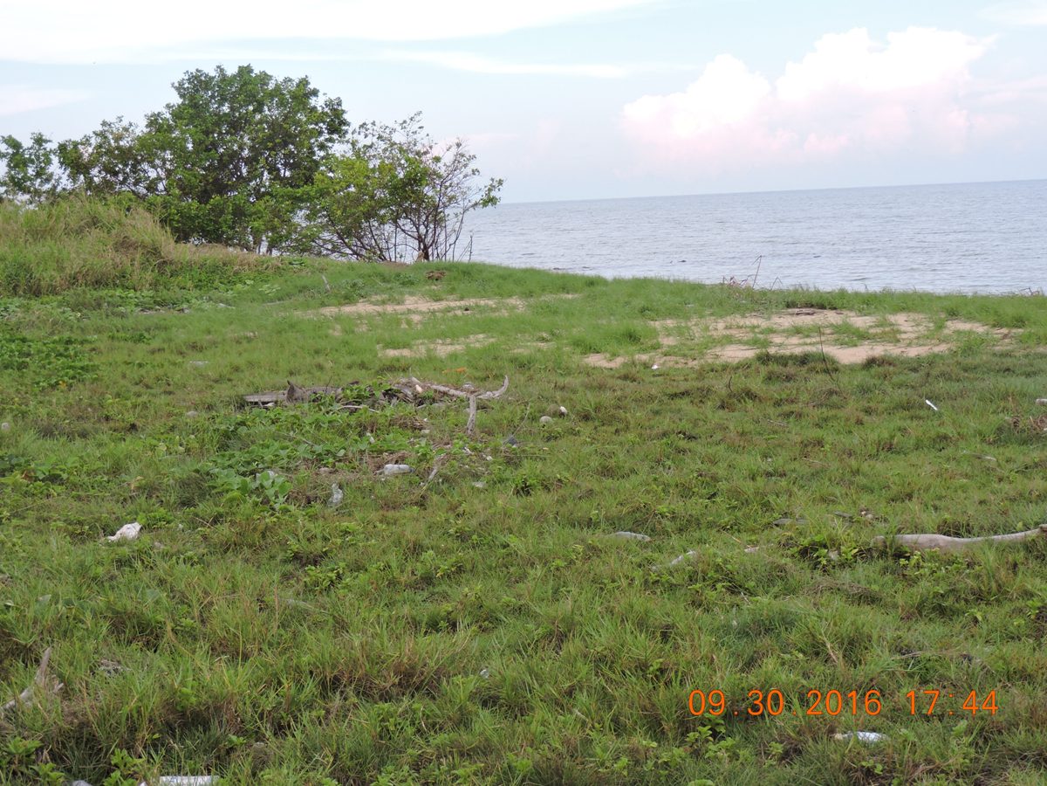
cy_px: 393
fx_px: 2117
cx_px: 524
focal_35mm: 70
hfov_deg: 27.8
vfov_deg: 21.0
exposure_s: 1/160
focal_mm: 12.5
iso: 100
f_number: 3.9
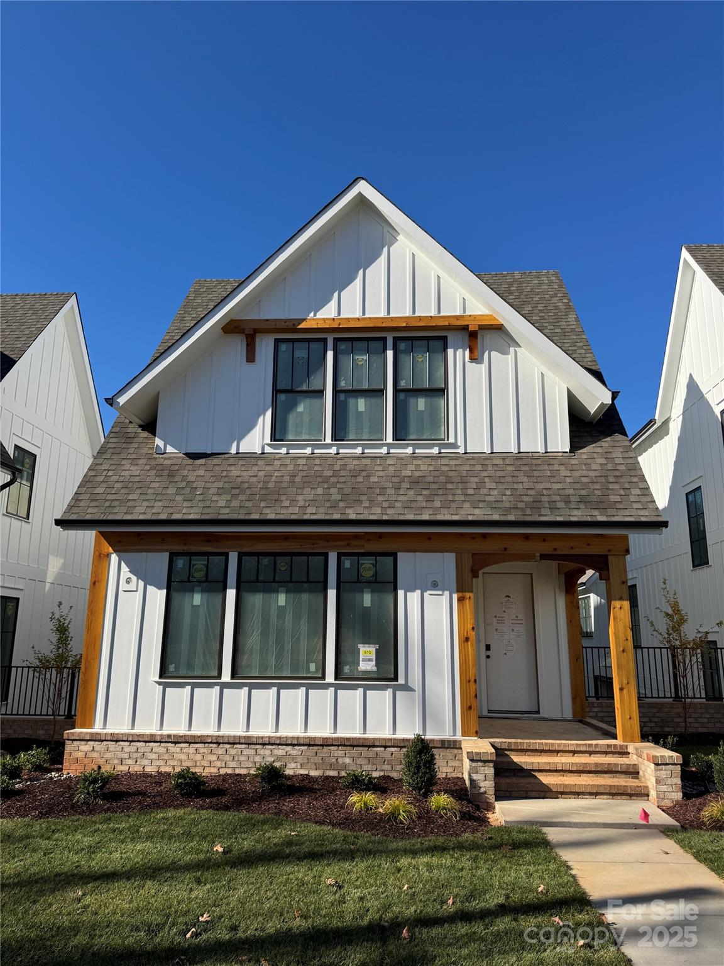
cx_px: 362
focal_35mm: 24
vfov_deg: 71.6
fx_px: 669
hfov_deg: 56.8
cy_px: 483
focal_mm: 6.76
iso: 80
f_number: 1.78
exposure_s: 1/4310
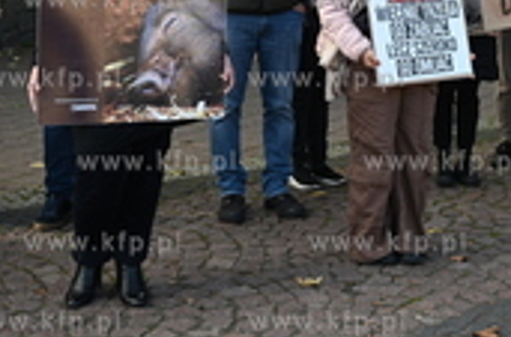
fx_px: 1062
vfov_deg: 17.4
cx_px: 547
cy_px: -42
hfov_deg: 25.3
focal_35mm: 75
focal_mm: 32
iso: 400
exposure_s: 1/640
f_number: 4
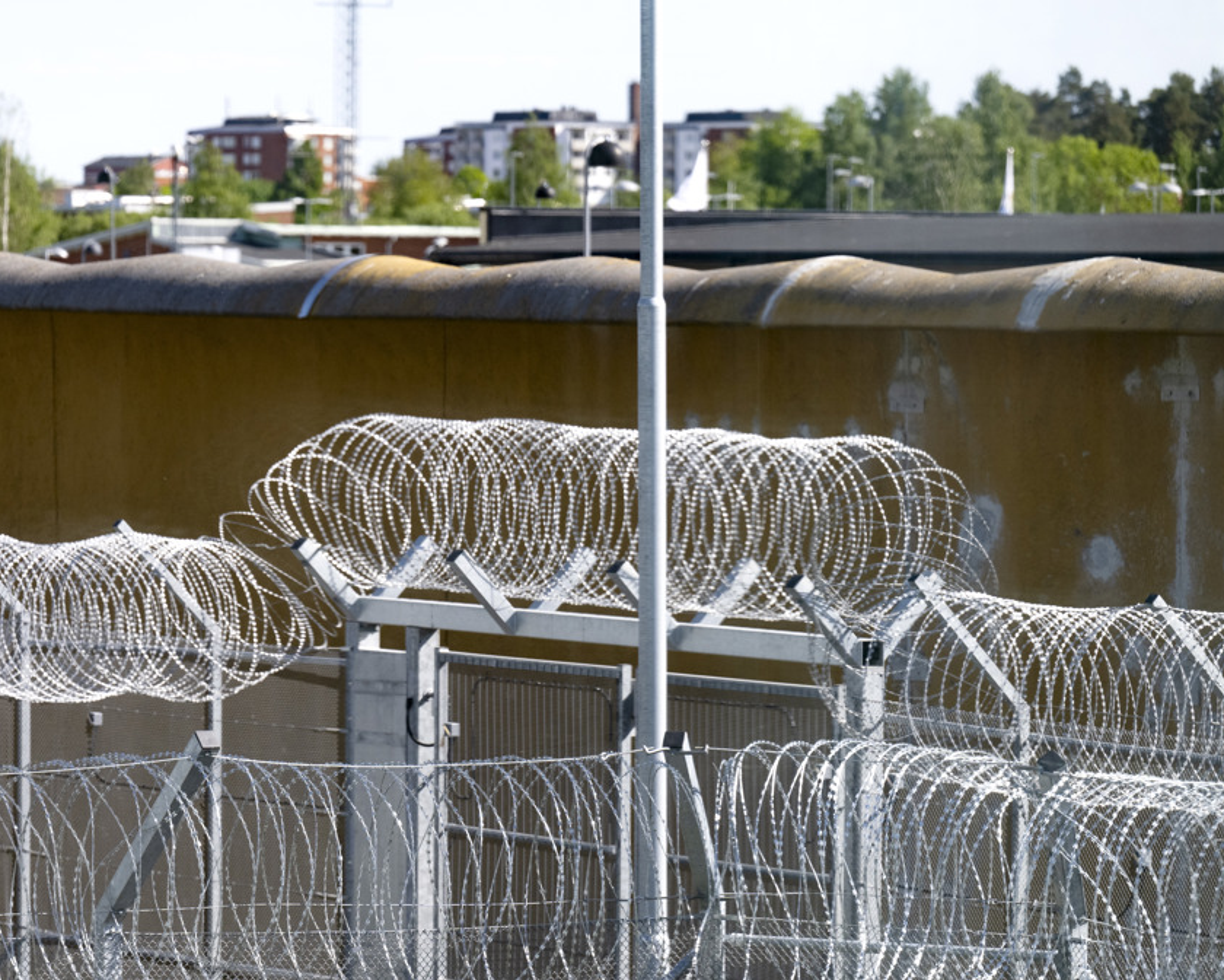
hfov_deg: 10.1
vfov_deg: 8.1
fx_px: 6883
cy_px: 474
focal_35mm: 190
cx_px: 255
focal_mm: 125
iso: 500
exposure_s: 1/2000
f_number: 4
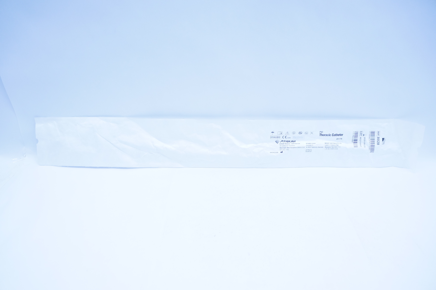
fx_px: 327
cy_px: 145
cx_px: 218
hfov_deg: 67.4
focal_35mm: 27
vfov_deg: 47.8
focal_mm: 18
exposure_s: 1/250
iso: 800
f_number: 4.5
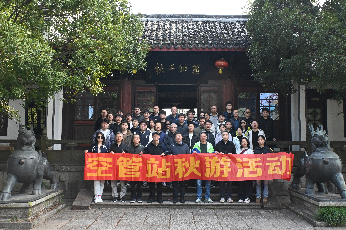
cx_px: 173
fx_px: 360
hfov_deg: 51.3
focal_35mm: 38
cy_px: 115
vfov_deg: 35.5
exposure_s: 1/400
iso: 2500
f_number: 10
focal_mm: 25
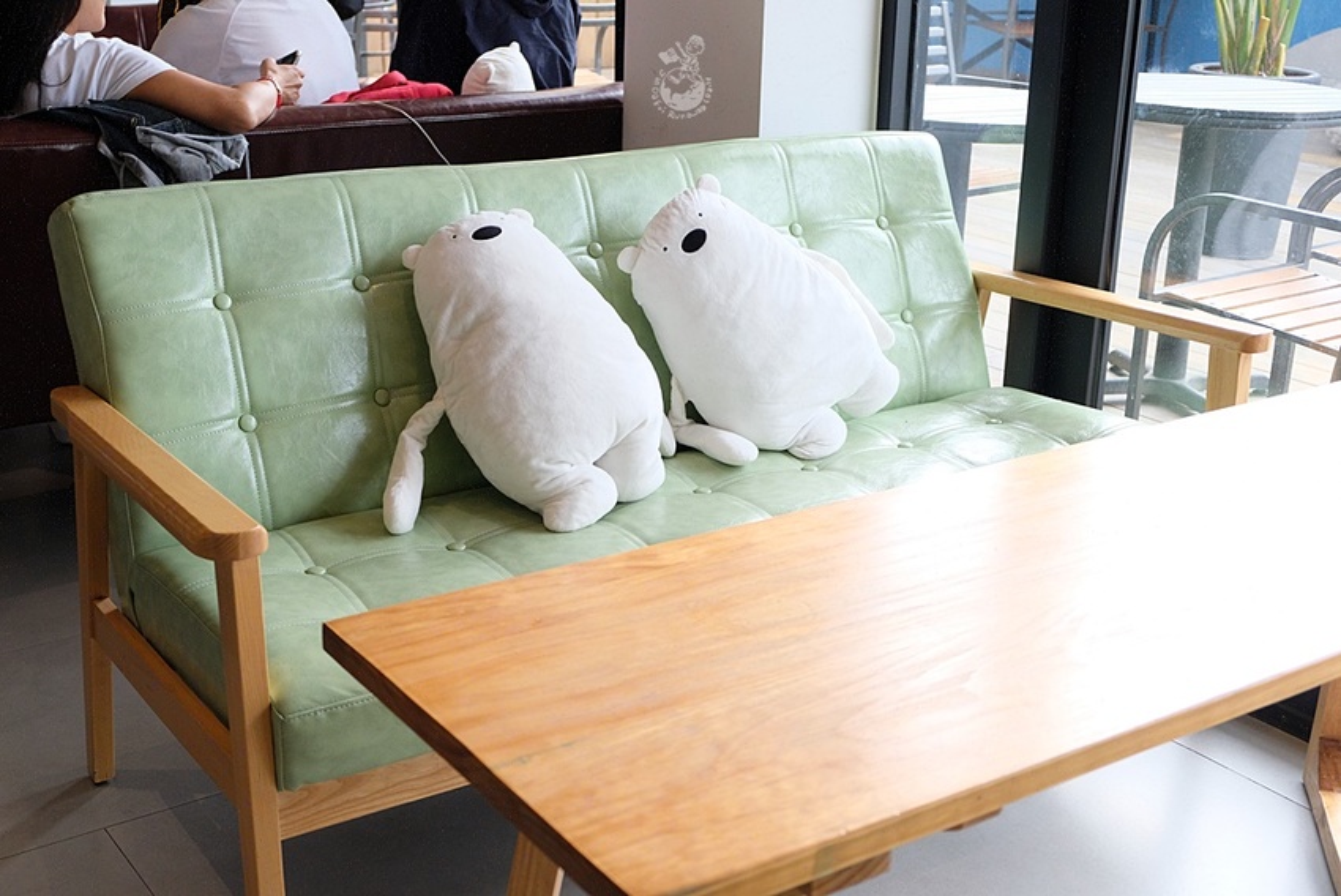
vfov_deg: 31.9
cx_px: 670
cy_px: 448
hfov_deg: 46.4
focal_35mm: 42
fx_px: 1566
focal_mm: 27.7
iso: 400
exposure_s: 1/60
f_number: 3.2
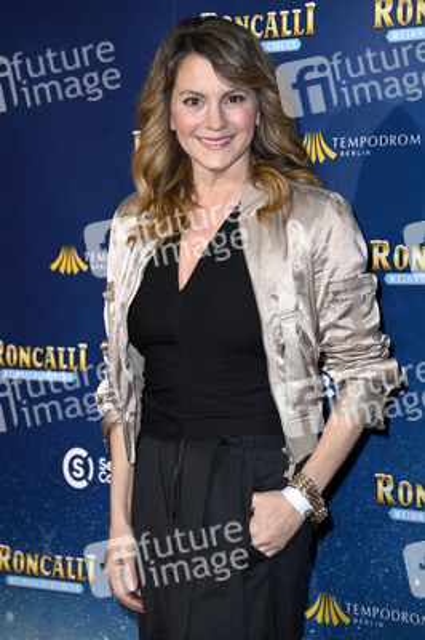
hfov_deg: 11.2
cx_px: 212
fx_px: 2164
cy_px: 320
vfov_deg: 16.8
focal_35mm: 122
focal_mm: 122
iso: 1250
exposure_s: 1/250
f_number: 5.6
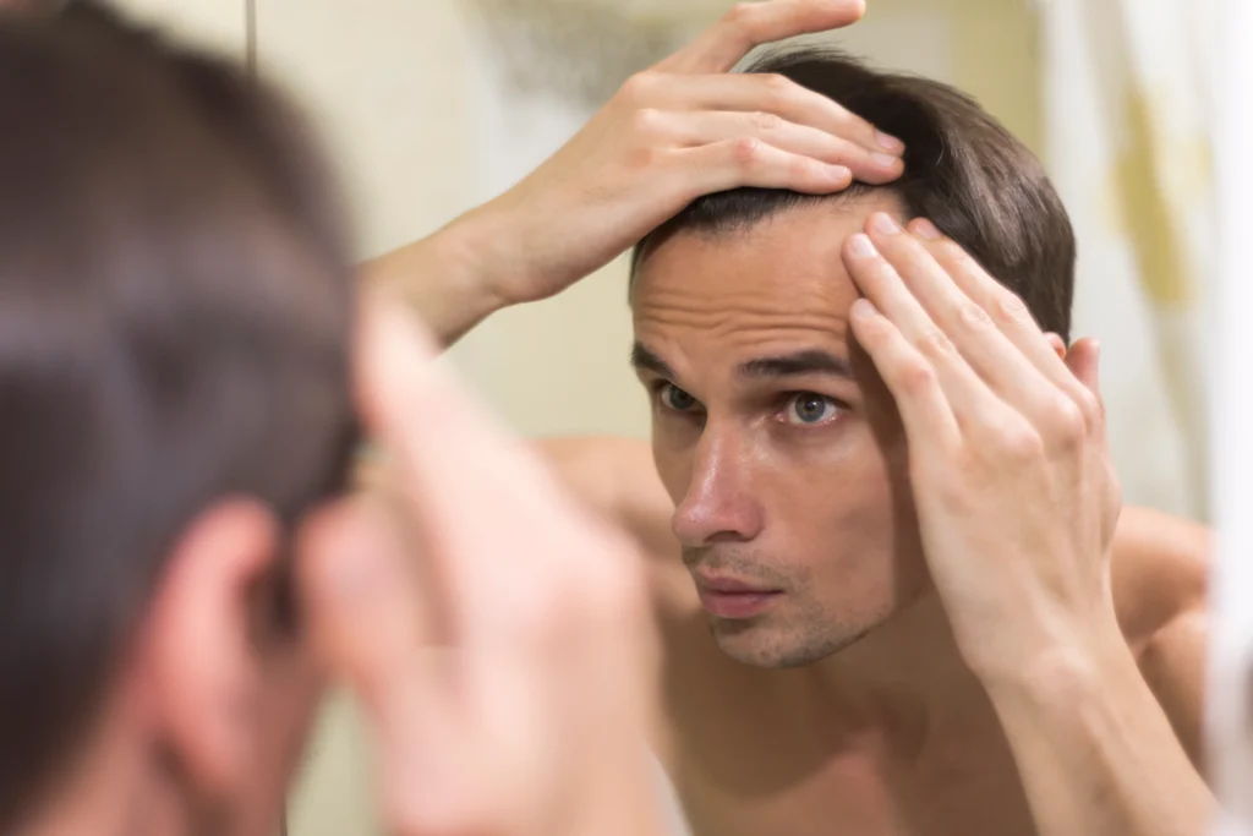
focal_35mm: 50
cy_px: 418
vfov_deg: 27.0
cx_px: 626
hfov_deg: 39.6
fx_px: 1740
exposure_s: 1/100
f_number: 1.8
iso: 500
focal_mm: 50
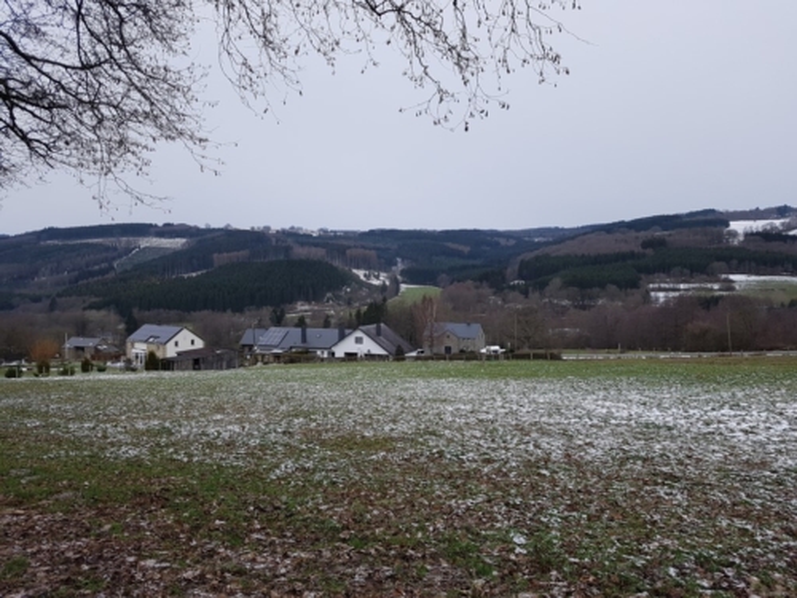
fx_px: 599
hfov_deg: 67.3
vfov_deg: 53.1
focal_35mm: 26
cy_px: 299
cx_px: 398
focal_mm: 4.2
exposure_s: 1/860
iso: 50
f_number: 1.7
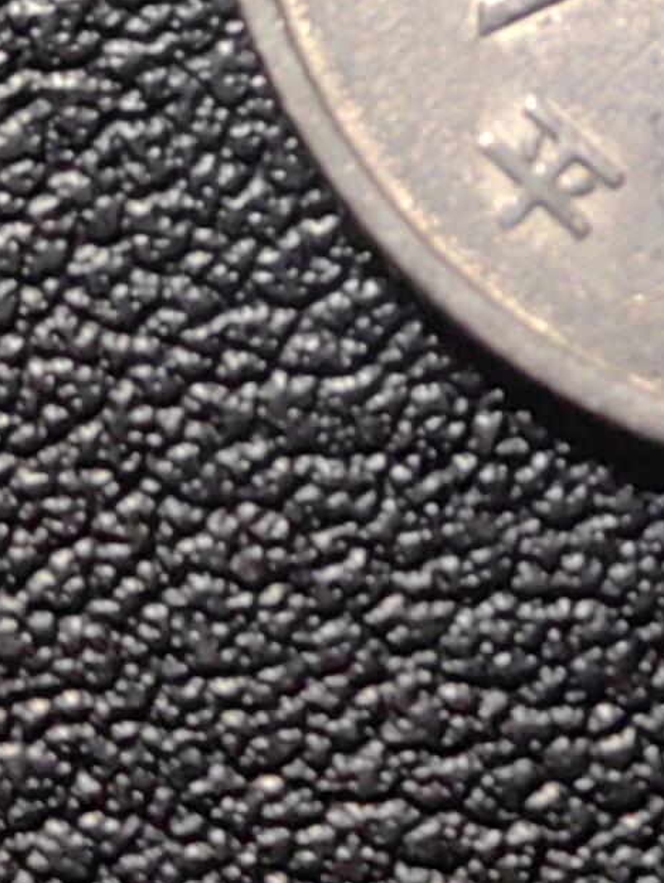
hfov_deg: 8.2
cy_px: -180
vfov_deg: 10.8
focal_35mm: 179
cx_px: 881
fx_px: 4573
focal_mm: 5.75
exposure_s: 1/100
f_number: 2
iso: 125
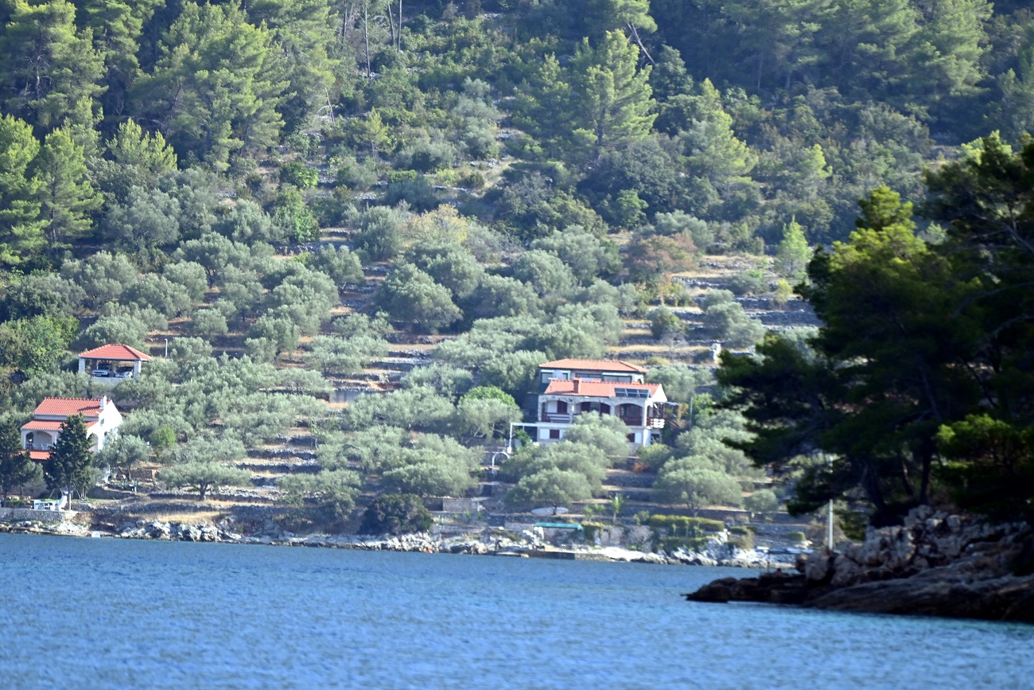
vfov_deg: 4.6
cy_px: 345
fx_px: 8617
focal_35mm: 300
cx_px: 517
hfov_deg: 6.9
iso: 400
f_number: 5.6
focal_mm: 300
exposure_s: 1/800
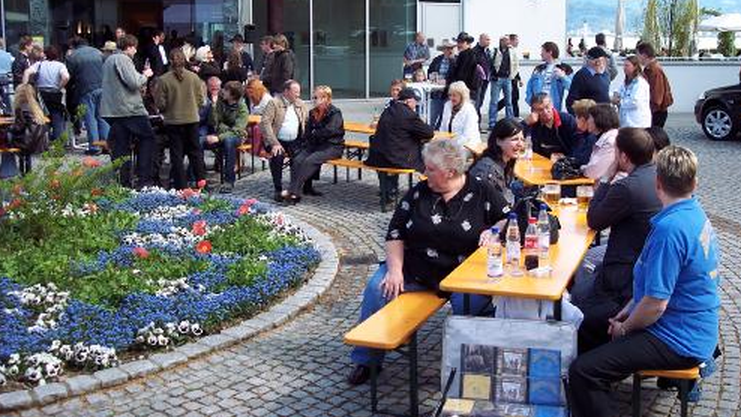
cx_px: 370
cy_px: 145
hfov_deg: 47.4
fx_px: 845
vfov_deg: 27.6
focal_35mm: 43
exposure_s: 1/250
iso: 100
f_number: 3.4
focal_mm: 8
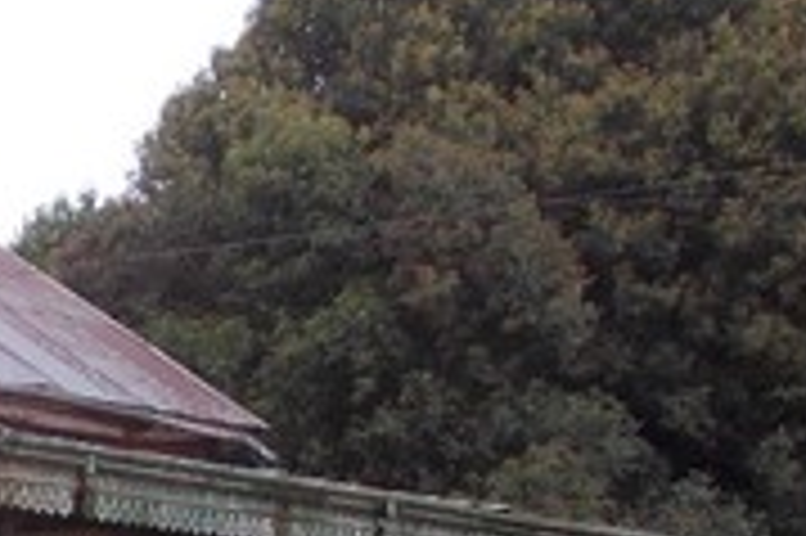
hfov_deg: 11.8
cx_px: -293
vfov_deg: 8.0
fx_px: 3780
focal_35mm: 169
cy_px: 721
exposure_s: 1/250
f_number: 3.1
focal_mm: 5.3
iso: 80
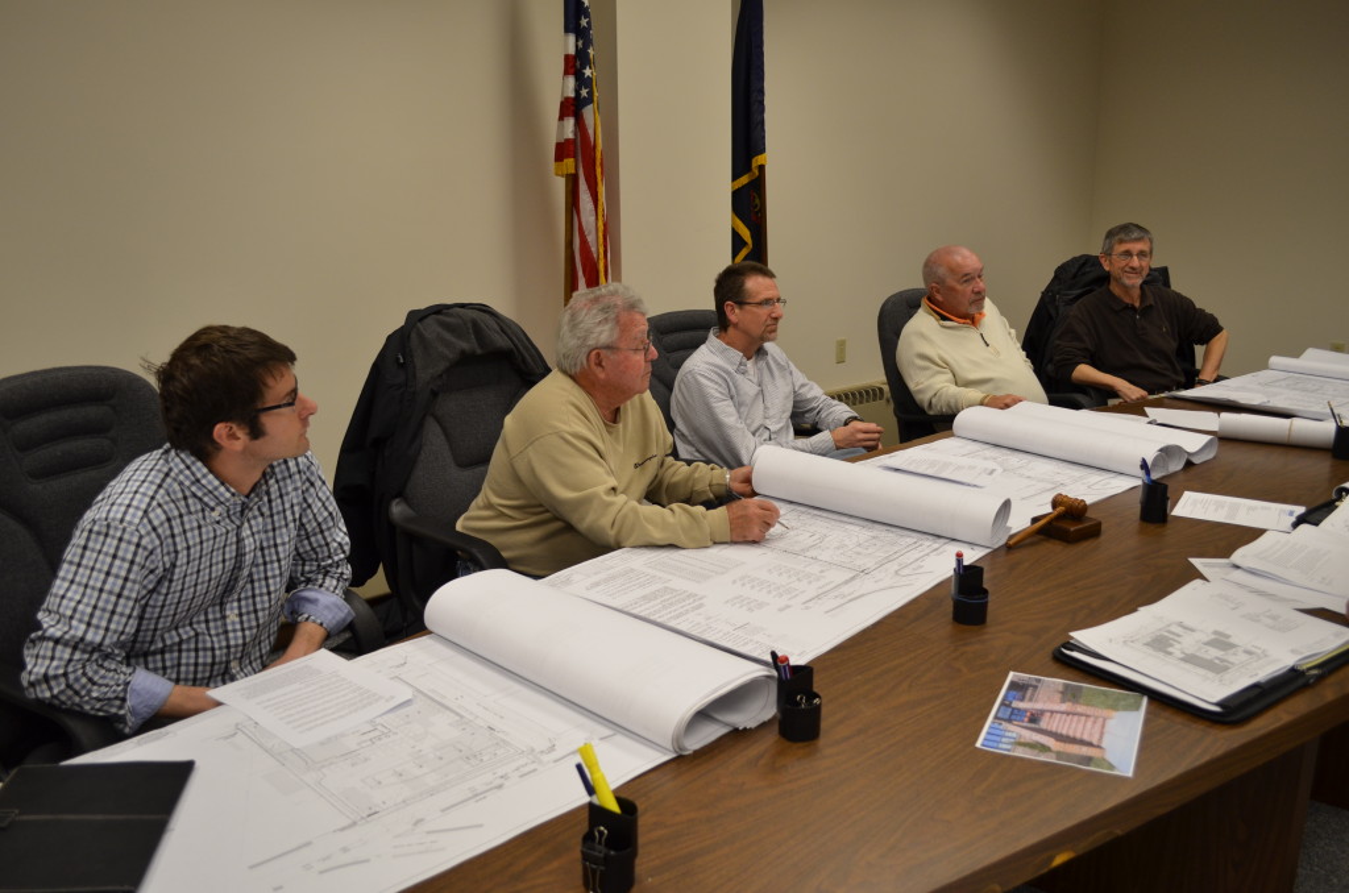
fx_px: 1234
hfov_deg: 57.3
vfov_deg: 39.8
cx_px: 674
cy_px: 446
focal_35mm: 33
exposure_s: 1/80
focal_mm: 22
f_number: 4.5
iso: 400
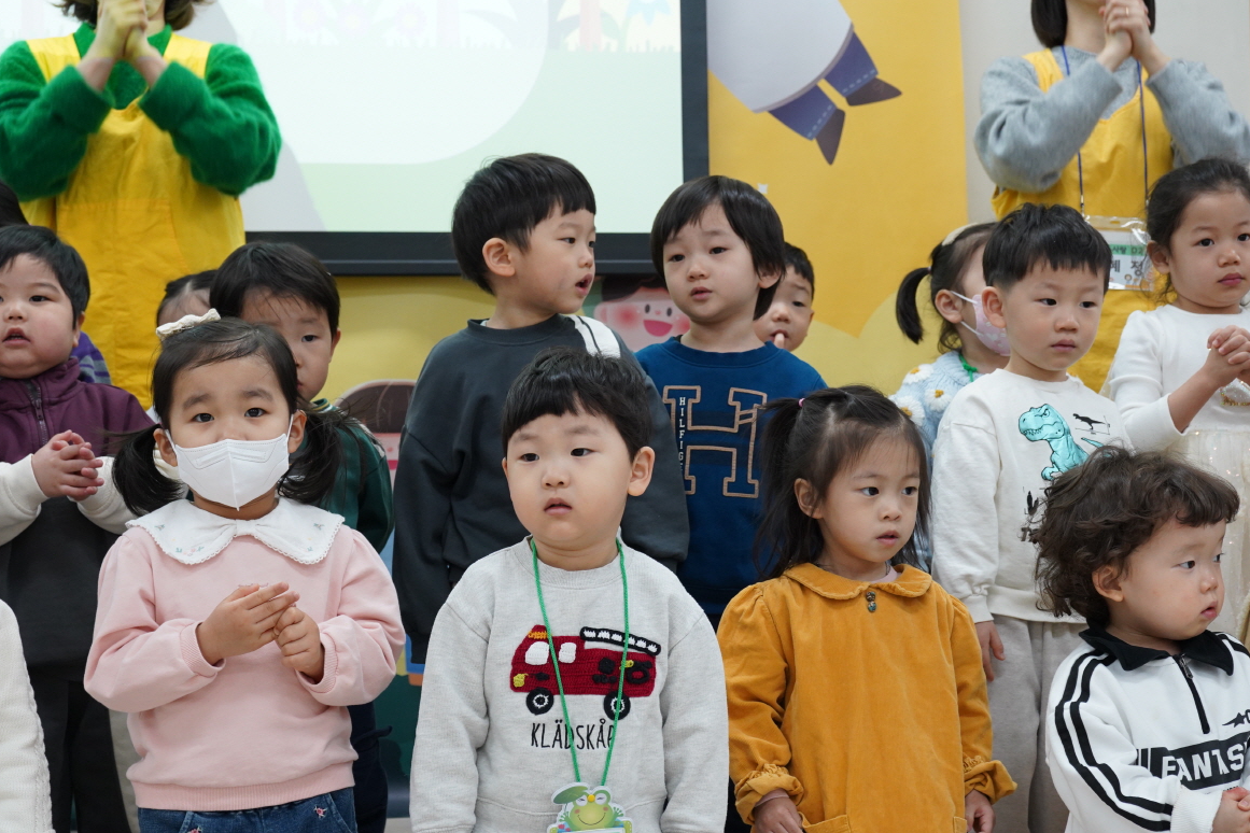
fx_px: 2153
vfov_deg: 21.9
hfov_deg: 32.4
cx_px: 630
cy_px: 425
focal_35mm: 62
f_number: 7.1
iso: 2500
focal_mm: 60
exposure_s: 1/80
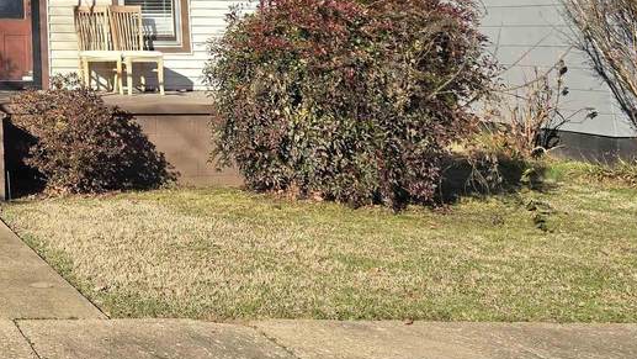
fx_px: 1047
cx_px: -139
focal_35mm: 62
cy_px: -147
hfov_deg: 29.0
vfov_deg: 17.8
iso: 12
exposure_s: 1/572
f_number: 1.7
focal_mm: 6.3
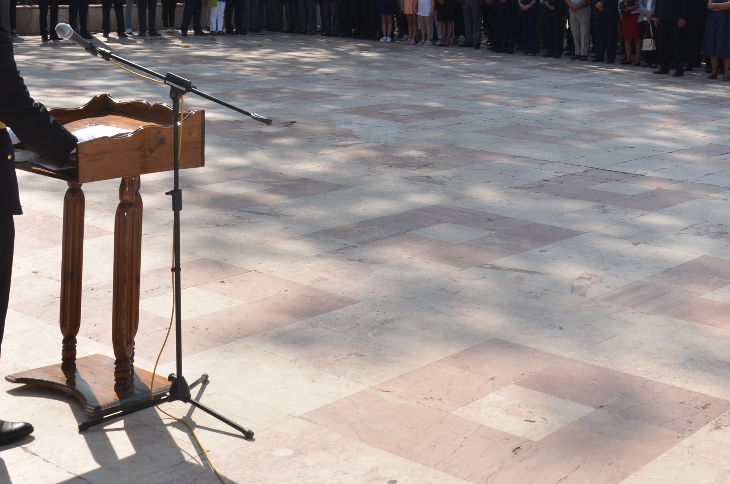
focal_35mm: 59
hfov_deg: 33.6
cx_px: 512
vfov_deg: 22.4
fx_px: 1193
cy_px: 61
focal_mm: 21
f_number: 7.1
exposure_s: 1/250
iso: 100
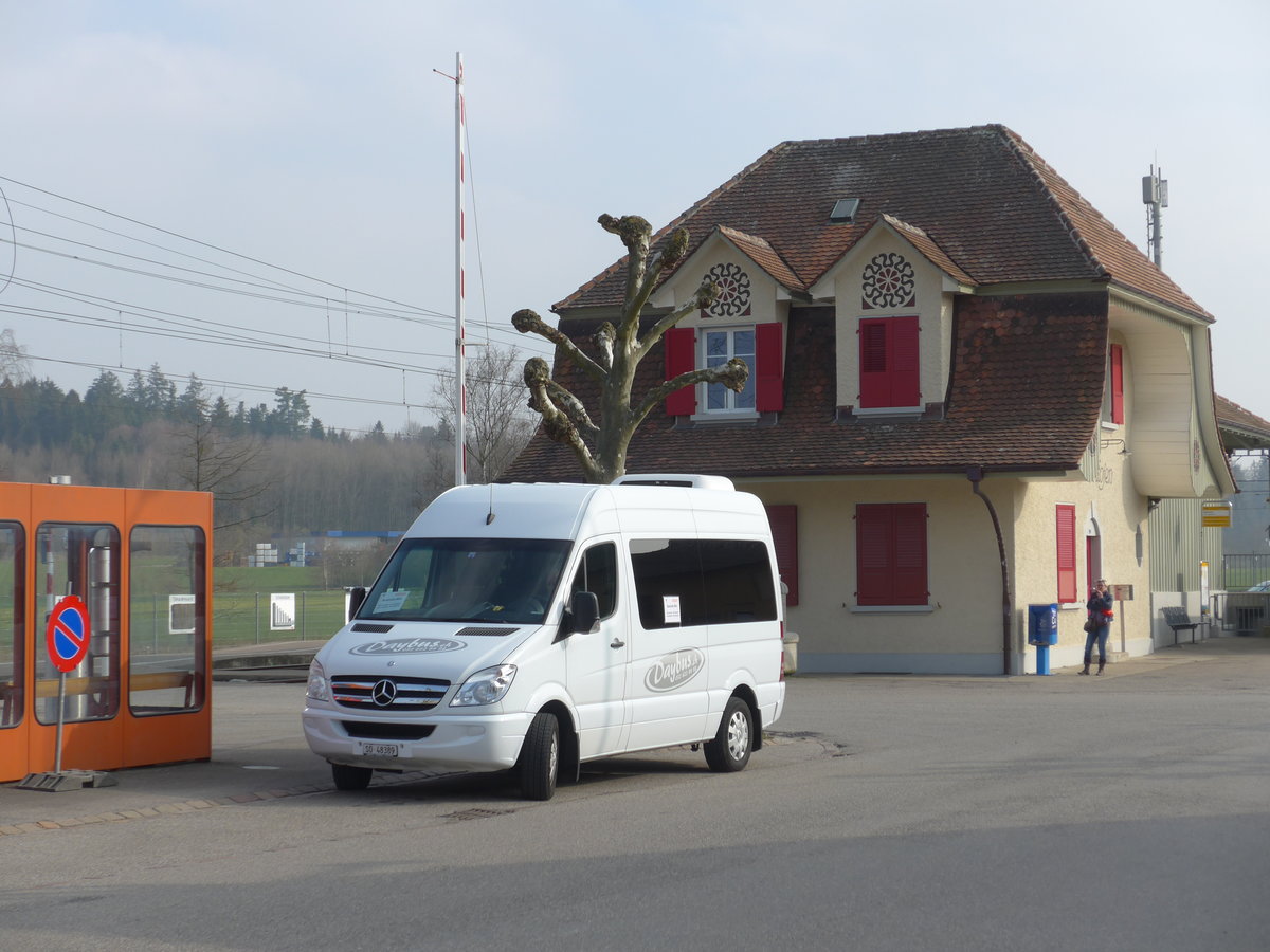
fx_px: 2752
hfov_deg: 26.0
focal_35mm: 75
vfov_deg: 19.6
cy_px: 476
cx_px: 635
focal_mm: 16
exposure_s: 1/400
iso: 80
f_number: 4.4
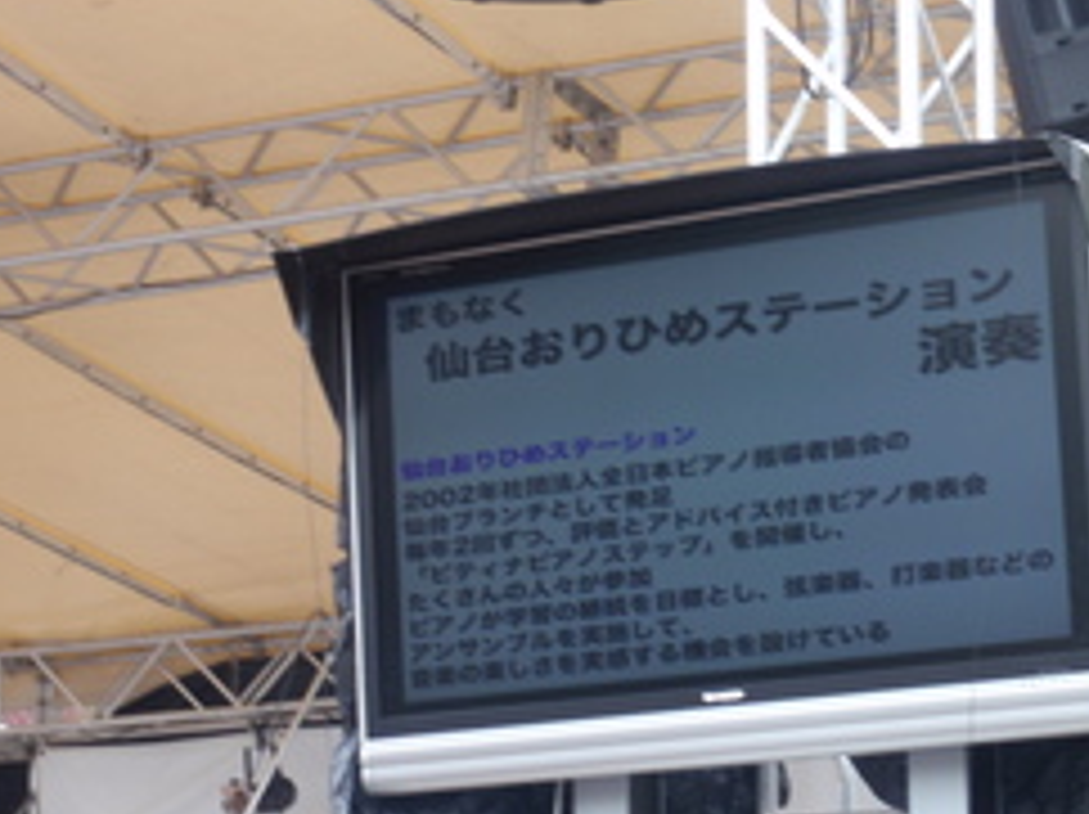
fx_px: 4274
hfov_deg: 14.5
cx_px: 666
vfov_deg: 10.9
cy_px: 420
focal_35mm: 136
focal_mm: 14.94
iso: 80
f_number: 5.1
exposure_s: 1/80
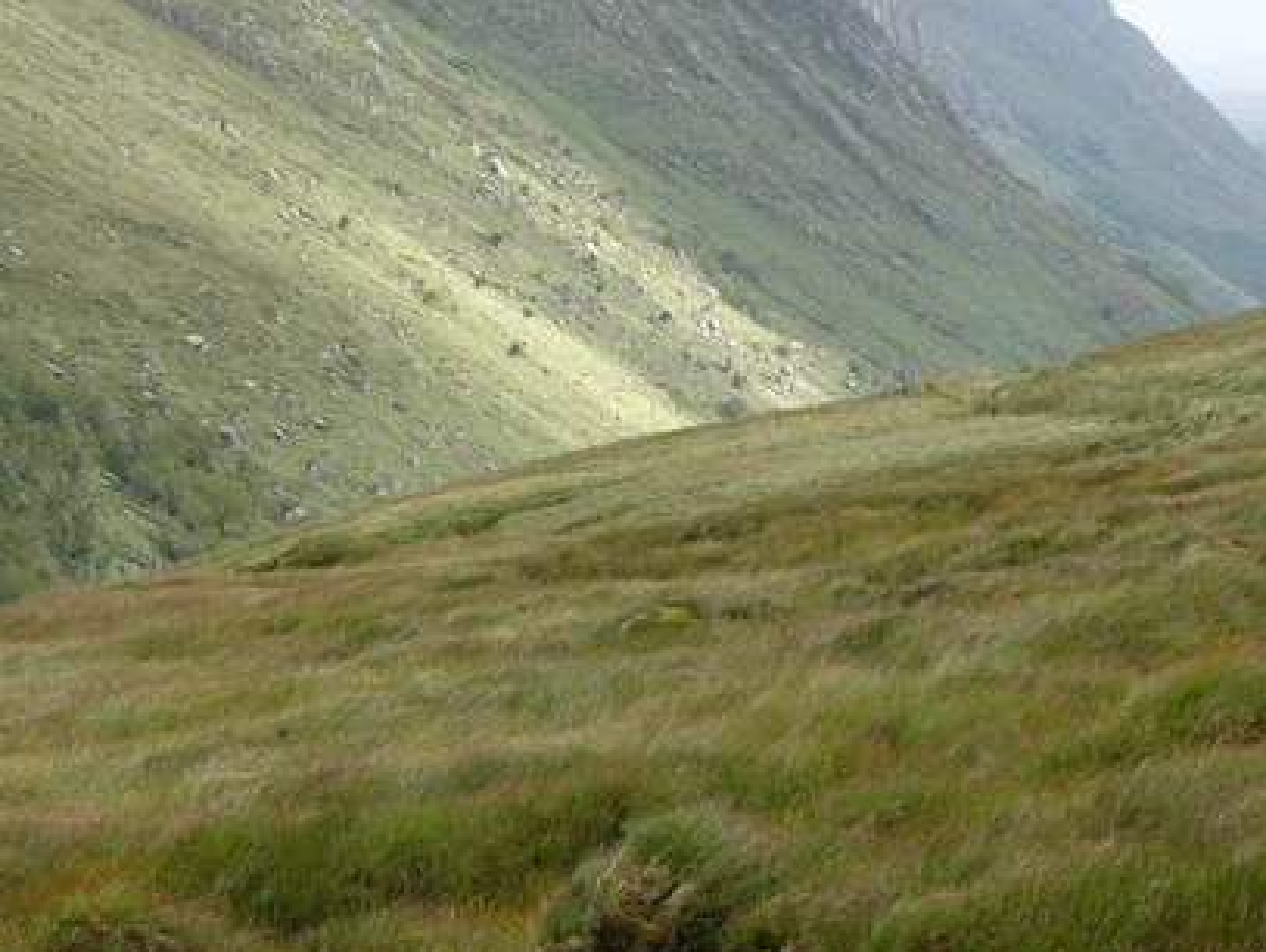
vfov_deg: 7.3
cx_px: 572
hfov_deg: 9.6
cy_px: 408
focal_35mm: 205
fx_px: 7504
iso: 50
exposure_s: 1/160
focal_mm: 28.9
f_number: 4
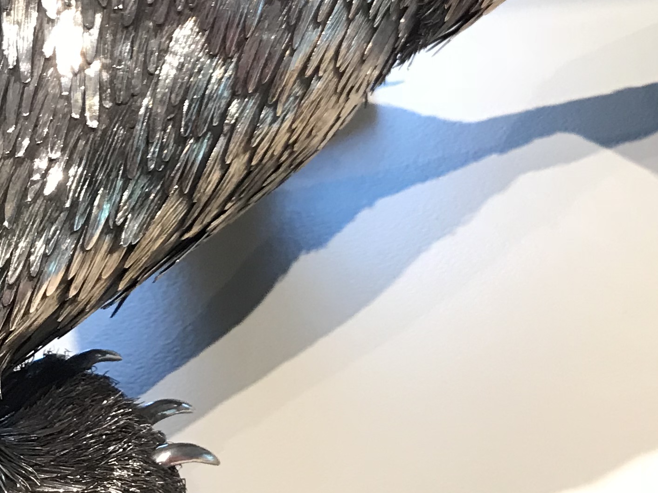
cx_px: 626
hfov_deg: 23.6
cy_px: -73
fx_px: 1521
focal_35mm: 80
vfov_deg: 17.7
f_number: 1.8
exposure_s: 1/24
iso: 40
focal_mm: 3.99
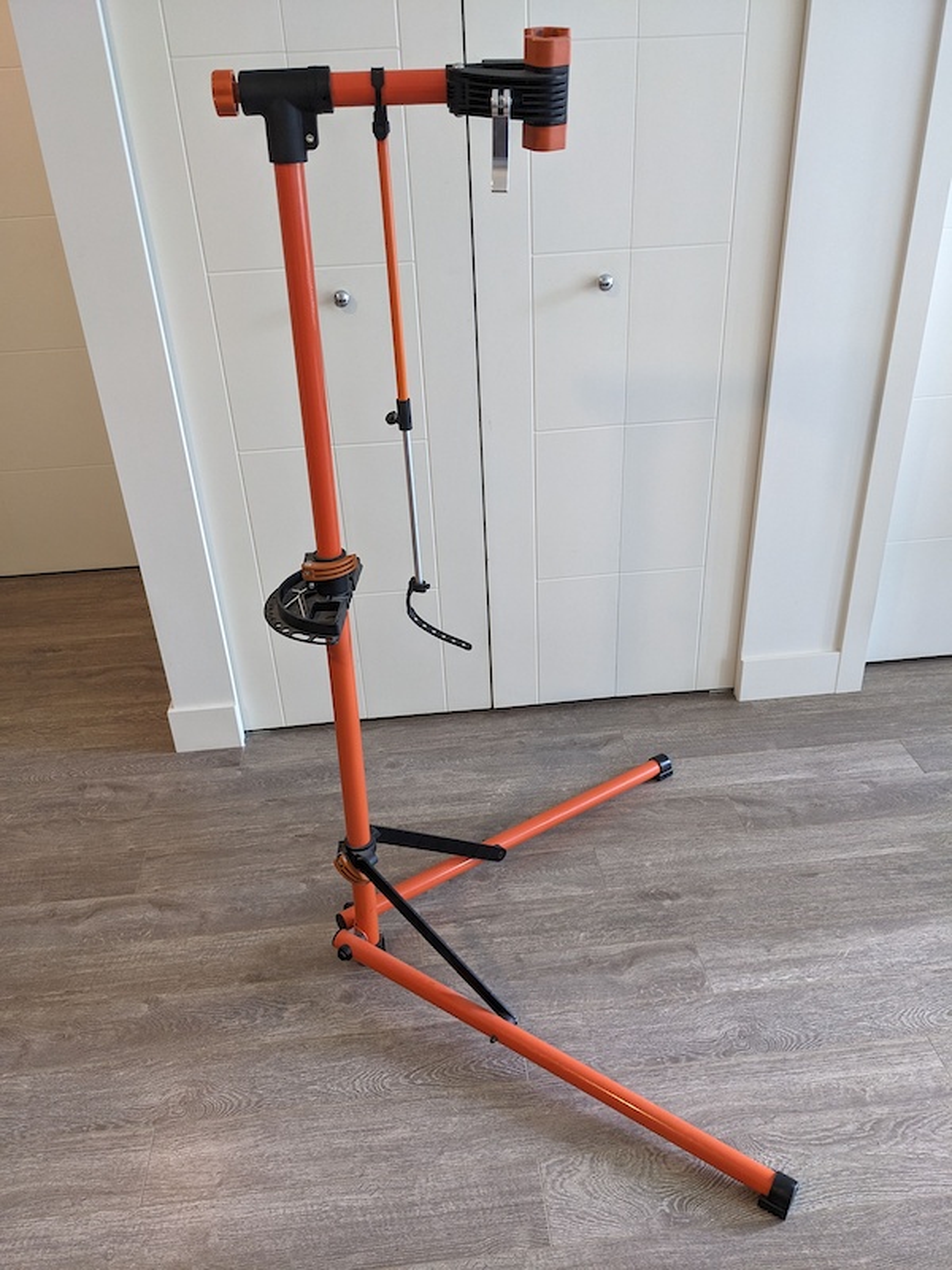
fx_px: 990
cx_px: 476
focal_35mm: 27
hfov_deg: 51.4
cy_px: 635
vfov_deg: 65.3
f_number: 1.73
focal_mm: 4.38
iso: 121
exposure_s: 1/24
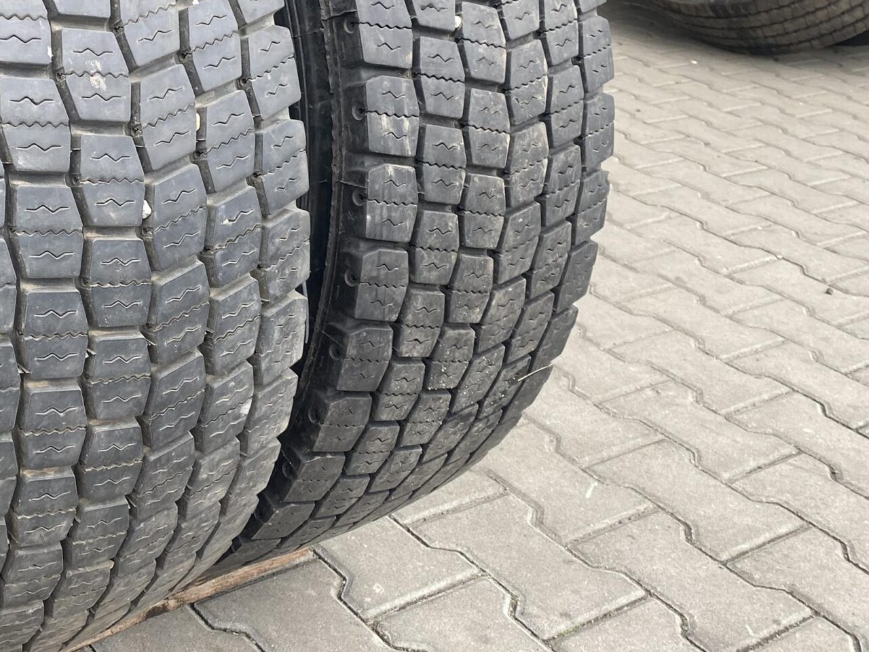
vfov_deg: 27.5
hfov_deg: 35.8
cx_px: 195
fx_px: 1305
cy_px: 139
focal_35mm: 52
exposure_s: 1/122
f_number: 1.8
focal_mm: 4.25
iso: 40
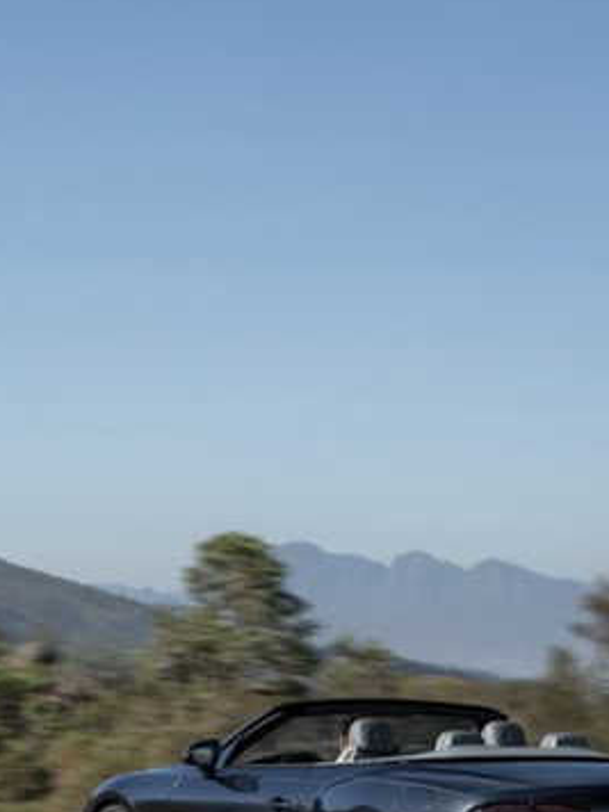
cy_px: 672
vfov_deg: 13.3
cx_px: -74
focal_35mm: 148
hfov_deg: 9.9
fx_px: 3472
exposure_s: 1/2000
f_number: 2.2
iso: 100
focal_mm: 50
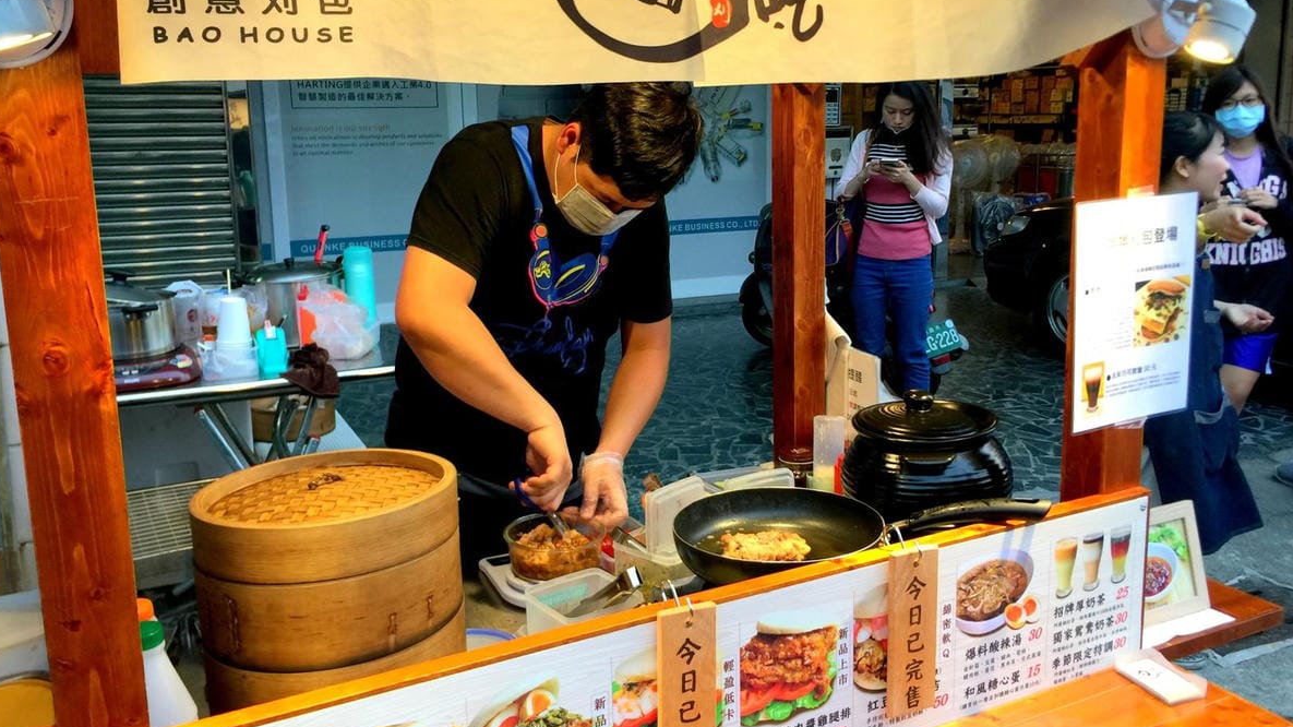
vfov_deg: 36.6
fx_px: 1097
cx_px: 639
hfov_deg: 61.0
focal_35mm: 32
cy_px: 326
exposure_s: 1/15
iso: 32
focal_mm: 4.15
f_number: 2.2
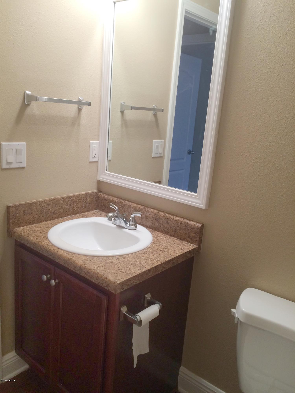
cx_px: 148
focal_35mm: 29
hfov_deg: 48.2
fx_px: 330
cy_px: 196
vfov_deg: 61.7
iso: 40
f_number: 2.2
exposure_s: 1/40
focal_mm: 4.15
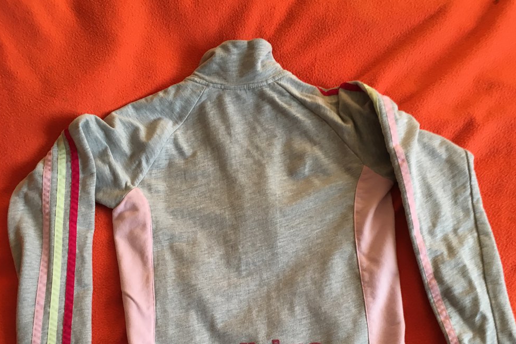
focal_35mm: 41
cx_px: 260
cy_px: 265
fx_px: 588
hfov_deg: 47.4
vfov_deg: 31.9
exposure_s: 1/33
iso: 80
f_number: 2.2
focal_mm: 4.15
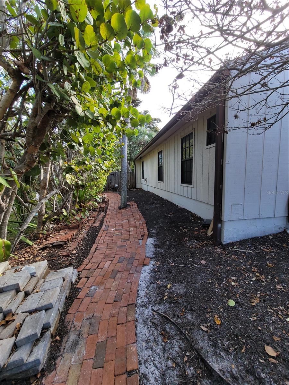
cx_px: 144
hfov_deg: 89.9
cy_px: 192
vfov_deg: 106.2
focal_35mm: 13
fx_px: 145
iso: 50
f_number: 2.2
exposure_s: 1/200
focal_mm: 2.2
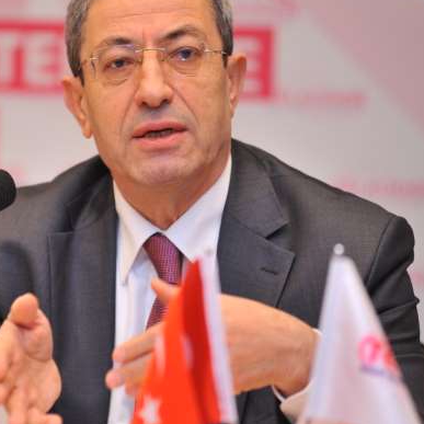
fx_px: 4060
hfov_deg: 6.0
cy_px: 184
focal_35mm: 293
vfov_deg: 6.0
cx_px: 90
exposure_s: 1/125
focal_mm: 185
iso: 1250
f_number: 3.2
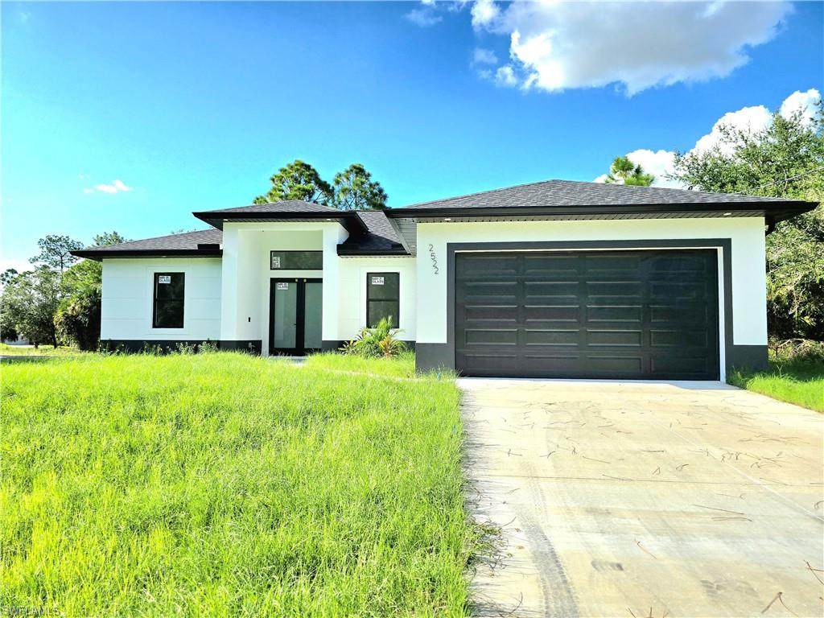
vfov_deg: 58.9
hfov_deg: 73.9
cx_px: 412
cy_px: 309
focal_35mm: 23
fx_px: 547
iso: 12
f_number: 1.7
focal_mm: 6.3
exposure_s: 1/1000
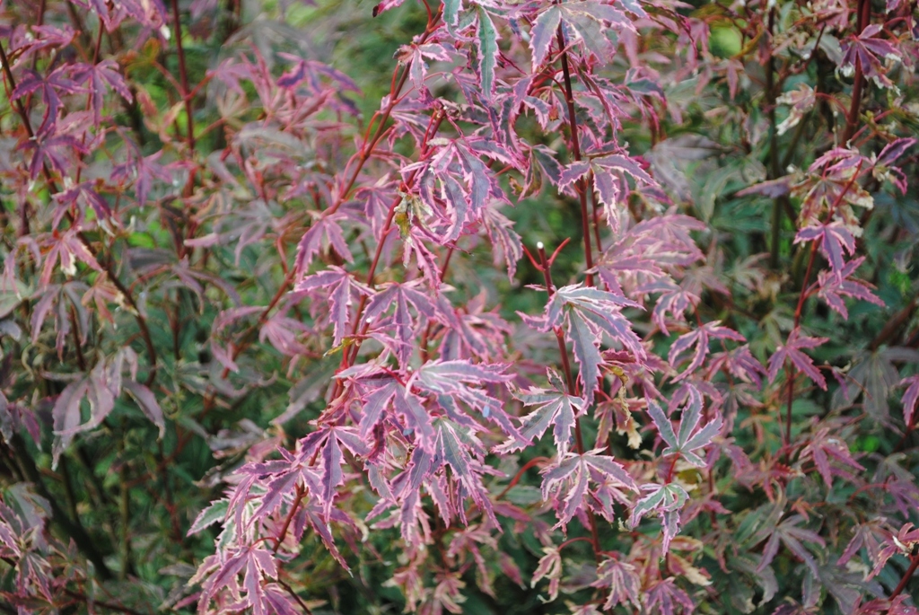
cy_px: 308
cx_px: 460
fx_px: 2108
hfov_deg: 24.6
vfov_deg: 16.6
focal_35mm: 82
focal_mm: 55
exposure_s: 1/50
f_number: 5.6
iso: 200
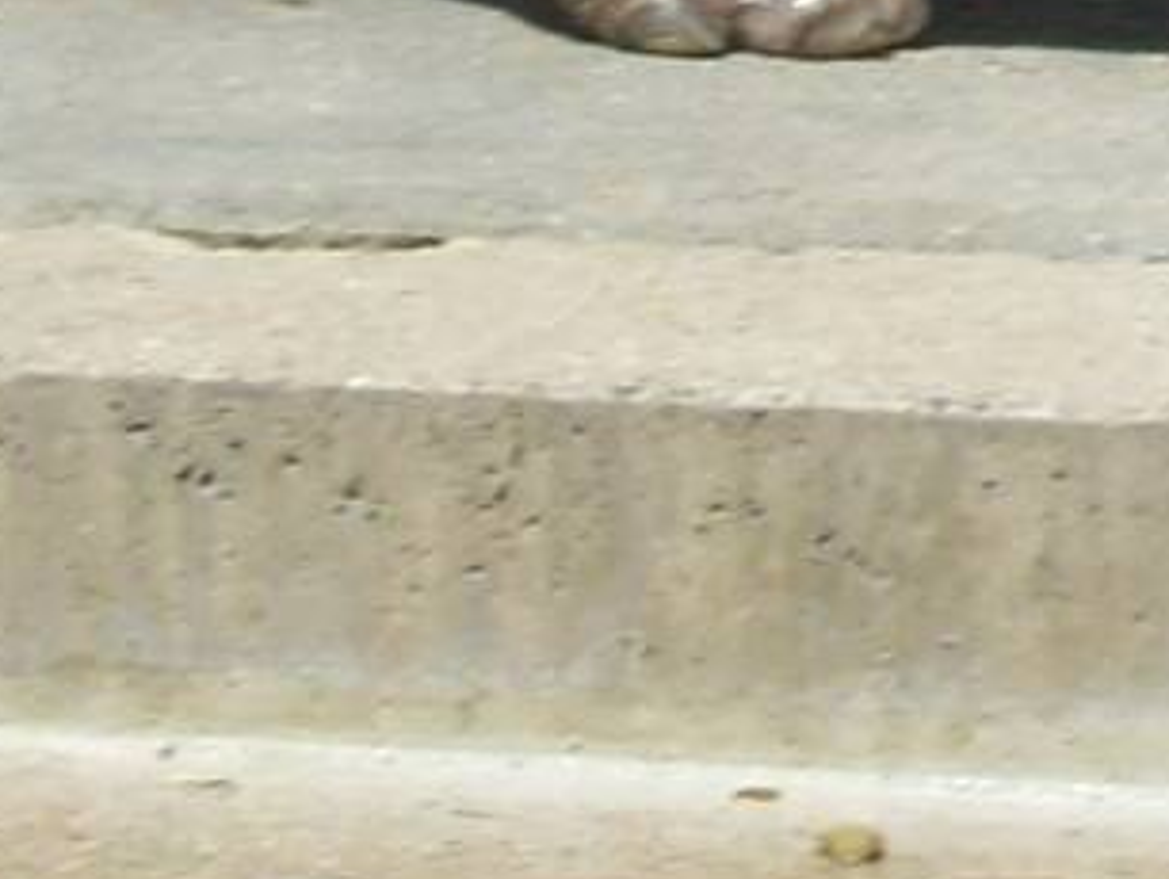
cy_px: -933
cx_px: 1562
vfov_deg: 4.0
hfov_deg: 5.4
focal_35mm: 366
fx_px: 12370
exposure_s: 1/248
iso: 80
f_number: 6.7
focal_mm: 11.6
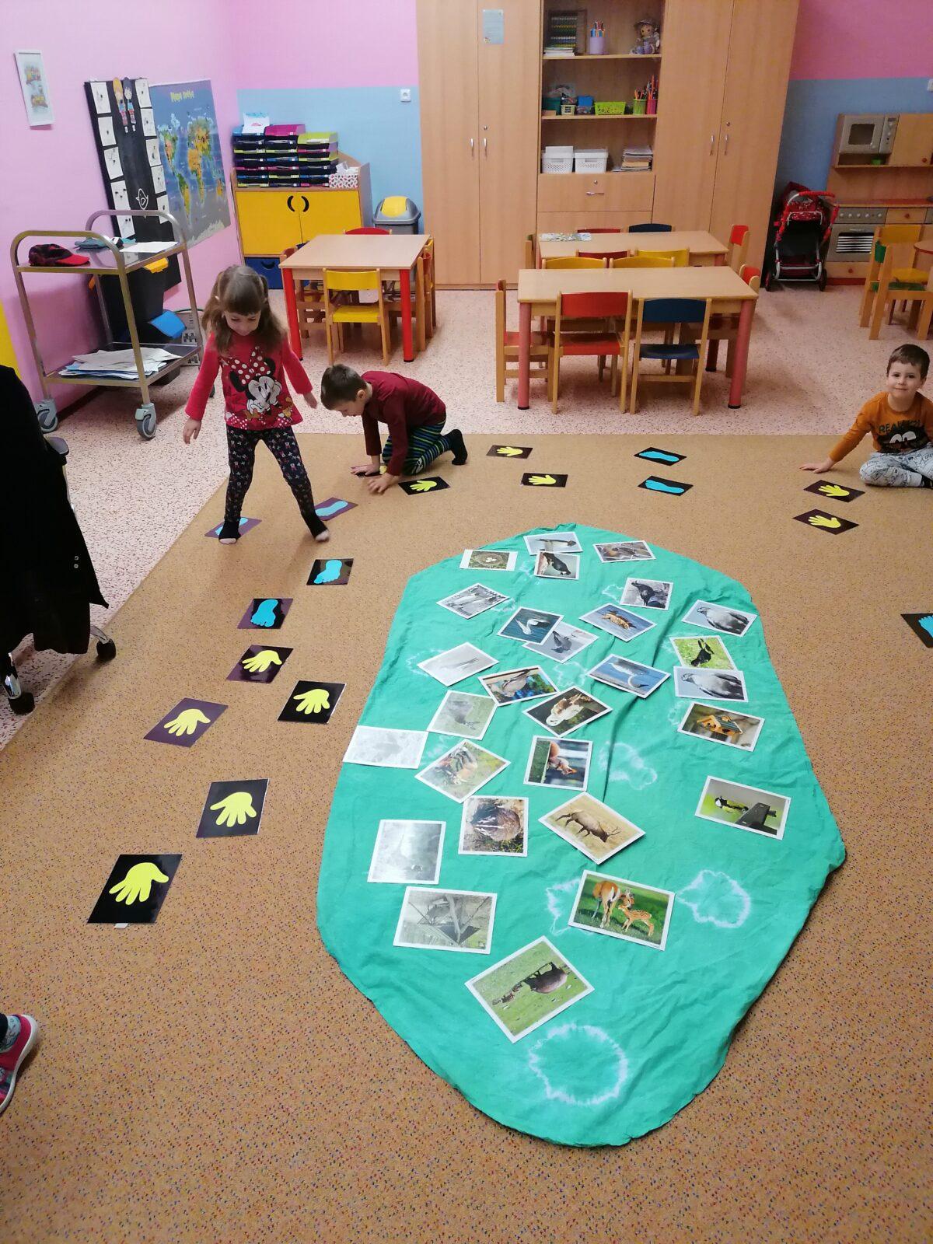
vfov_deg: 65.3
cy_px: 622
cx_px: 466
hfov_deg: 51.4
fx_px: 970
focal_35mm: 27
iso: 500
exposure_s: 1/100
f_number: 1.8
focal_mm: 4.75
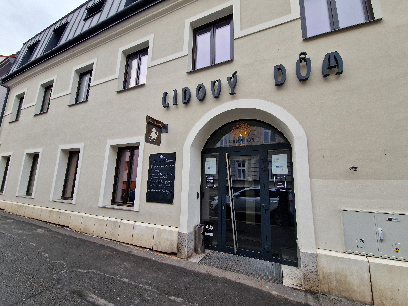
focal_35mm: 13
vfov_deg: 89.9
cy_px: 153
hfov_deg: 106.2
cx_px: 204
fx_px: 153
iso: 50
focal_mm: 2.2
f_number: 2.2
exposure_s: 1/310
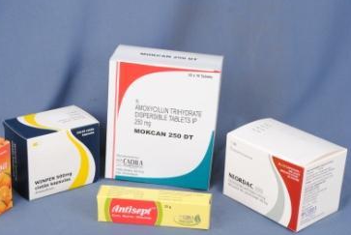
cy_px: 134
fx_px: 722
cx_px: 144
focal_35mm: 74
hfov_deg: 27.3
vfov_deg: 18.5
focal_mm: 40
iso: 200
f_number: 11
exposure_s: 1/125
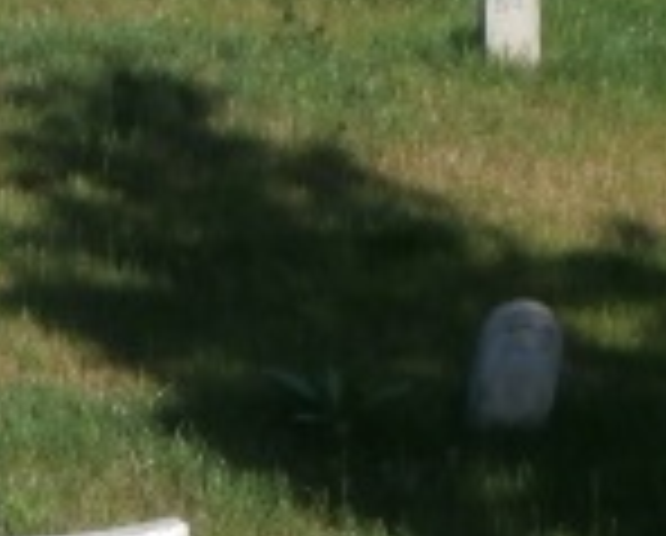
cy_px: 1025
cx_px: -207
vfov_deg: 7.6
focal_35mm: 198
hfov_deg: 9.6
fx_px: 3911
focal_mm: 8.29
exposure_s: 1/800
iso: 100
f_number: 4.2
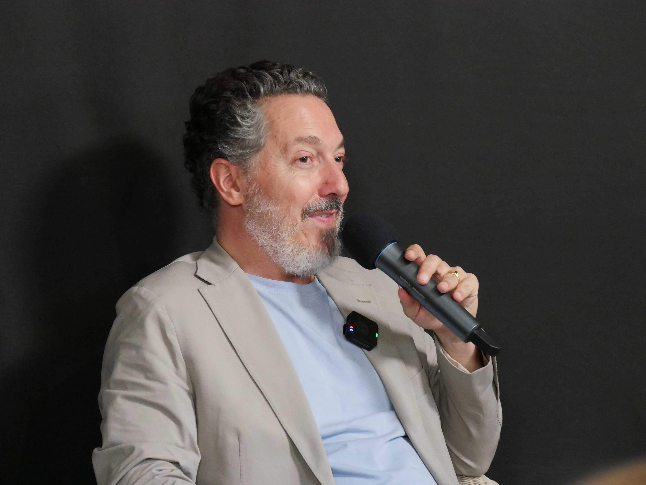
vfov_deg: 9.6
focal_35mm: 154
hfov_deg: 12.8
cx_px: 323
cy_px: 242
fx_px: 2875
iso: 3200
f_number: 5.4
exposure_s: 1/30
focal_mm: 77
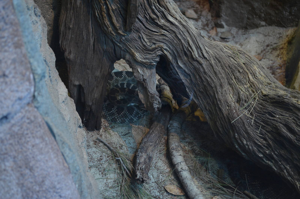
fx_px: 524
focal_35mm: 63
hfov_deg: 32.0
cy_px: 100
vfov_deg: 21.5
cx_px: 150
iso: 1100
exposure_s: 1/30
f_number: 5.3
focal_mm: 42
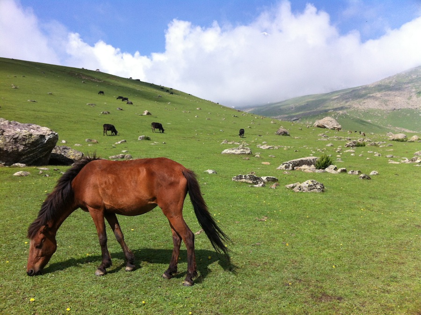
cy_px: 158
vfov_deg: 40.6
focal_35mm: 35
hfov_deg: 52.7
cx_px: 210
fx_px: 425
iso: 80
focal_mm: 3.85
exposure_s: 1/1436
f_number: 2.8
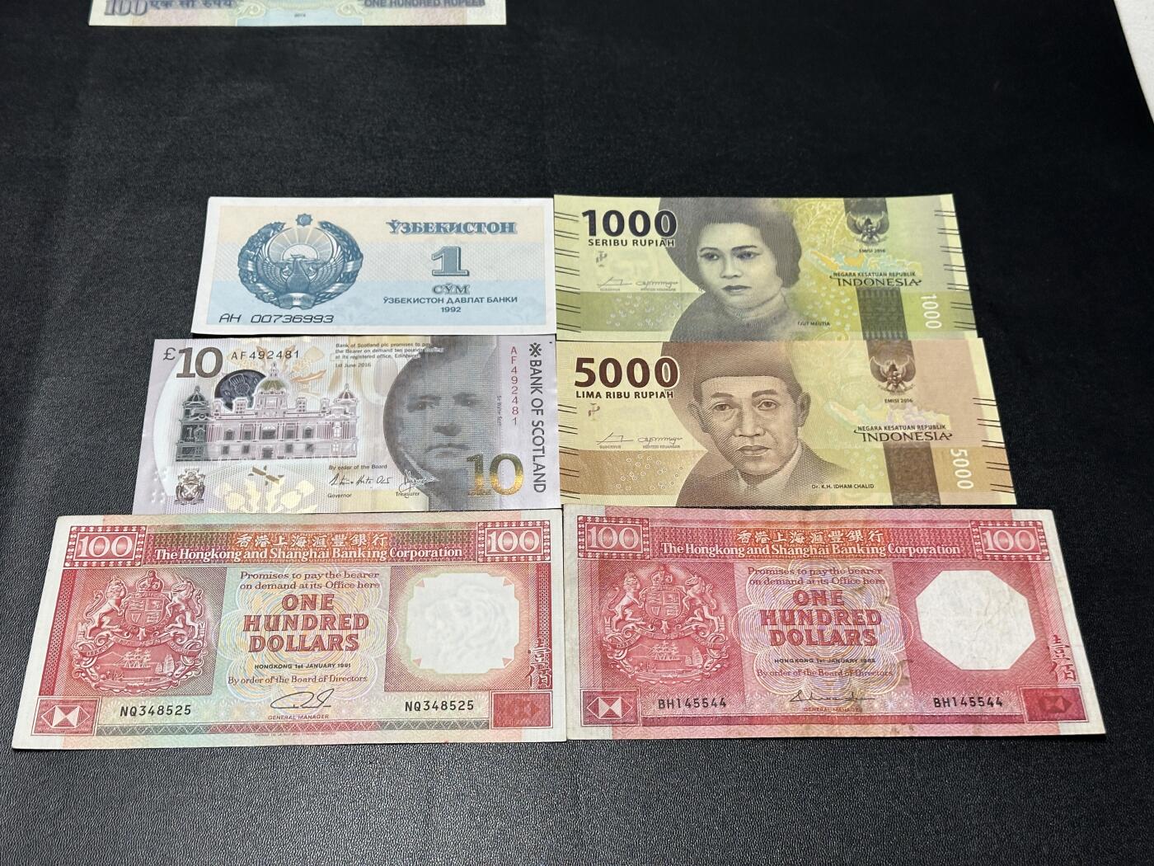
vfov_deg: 30.3
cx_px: 577
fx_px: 1600
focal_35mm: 48
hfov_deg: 39.7
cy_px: 433
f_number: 1.78
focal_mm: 6.86
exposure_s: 1/50
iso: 100
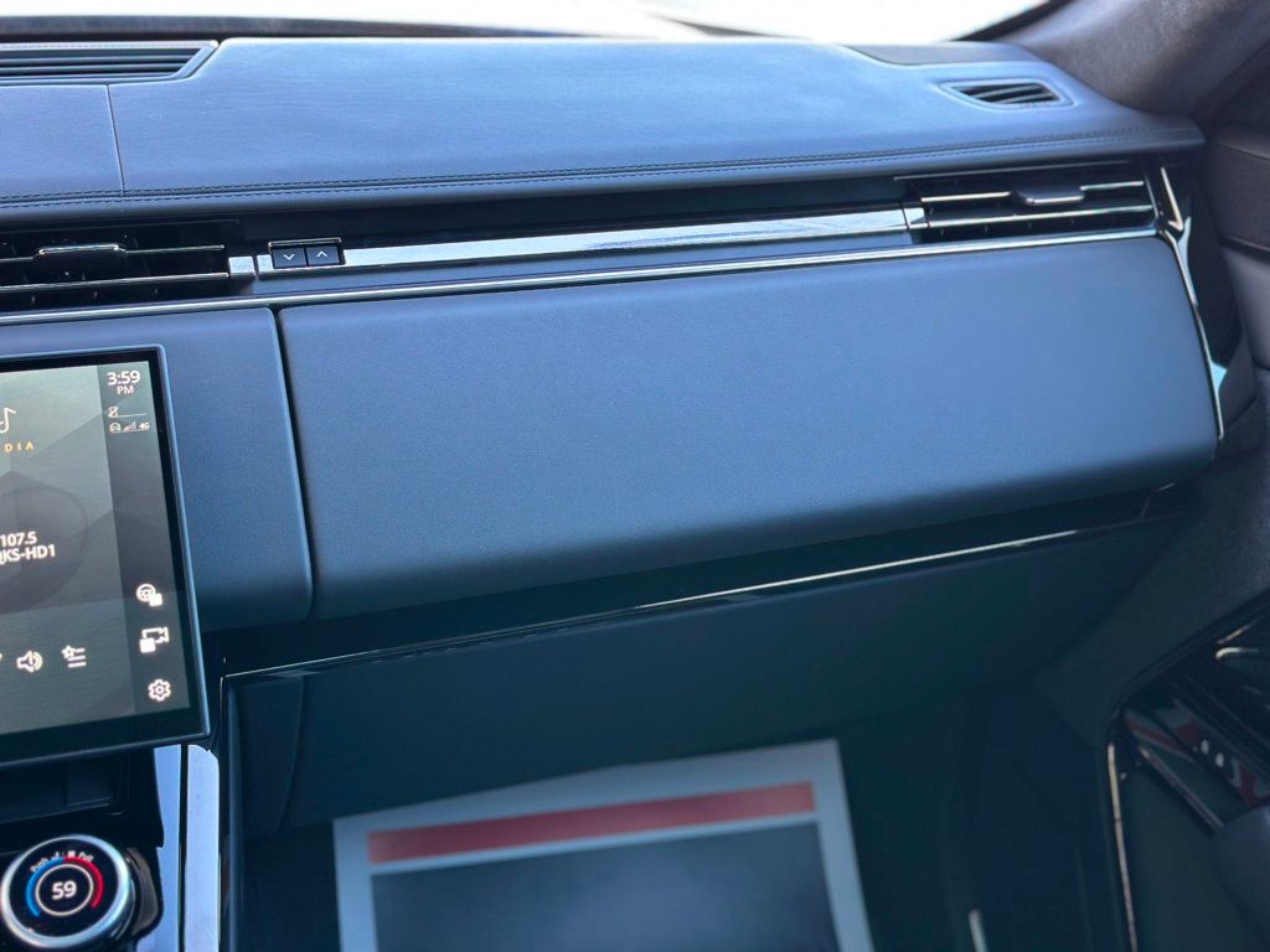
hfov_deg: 39.7
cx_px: 635
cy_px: 476
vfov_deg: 30.3
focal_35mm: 48
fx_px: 1761
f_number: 1.78
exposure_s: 1/50
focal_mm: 6.86
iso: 125
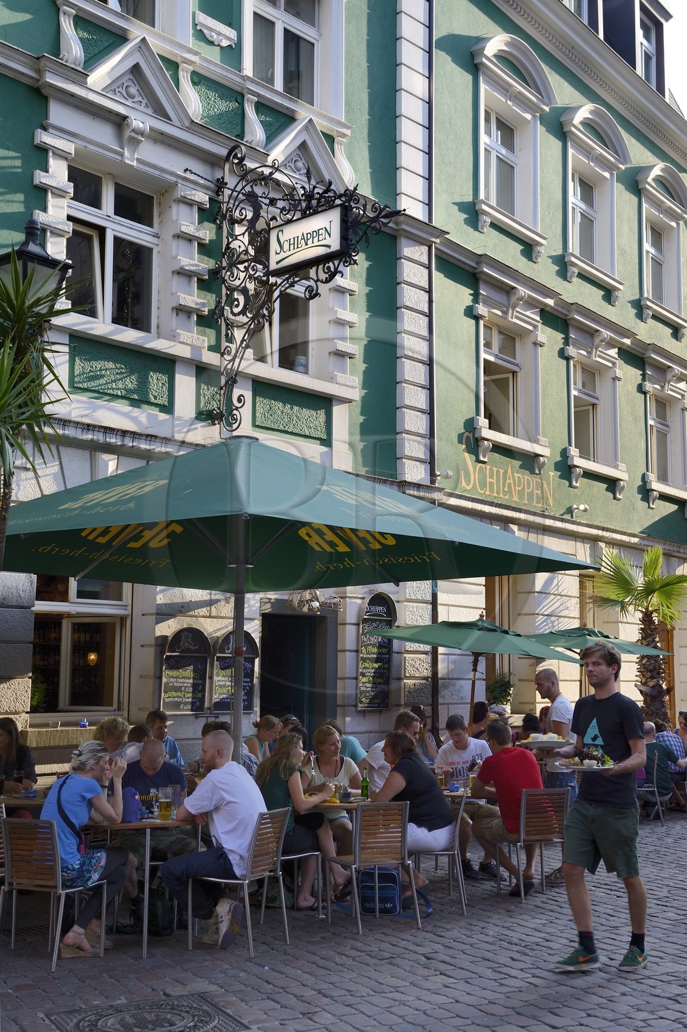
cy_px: 516
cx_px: 344
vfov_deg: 44.5
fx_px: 1261
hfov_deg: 30.5
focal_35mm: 44
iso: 200
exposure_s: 1/160
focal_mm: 44
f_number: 6.3
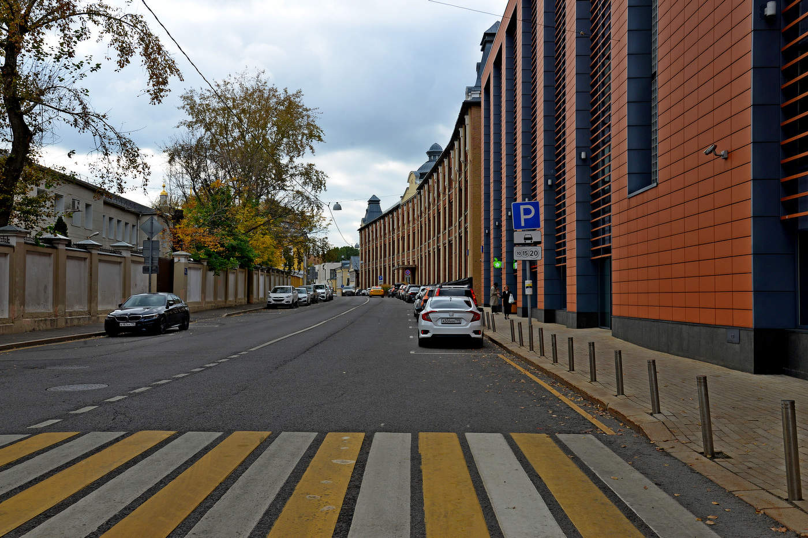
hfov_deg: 54.4
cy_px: 269
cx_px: 404
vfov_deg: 37.8
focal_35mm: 35
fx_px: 785
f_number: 11
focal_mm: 35
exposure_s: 1/200
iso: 400
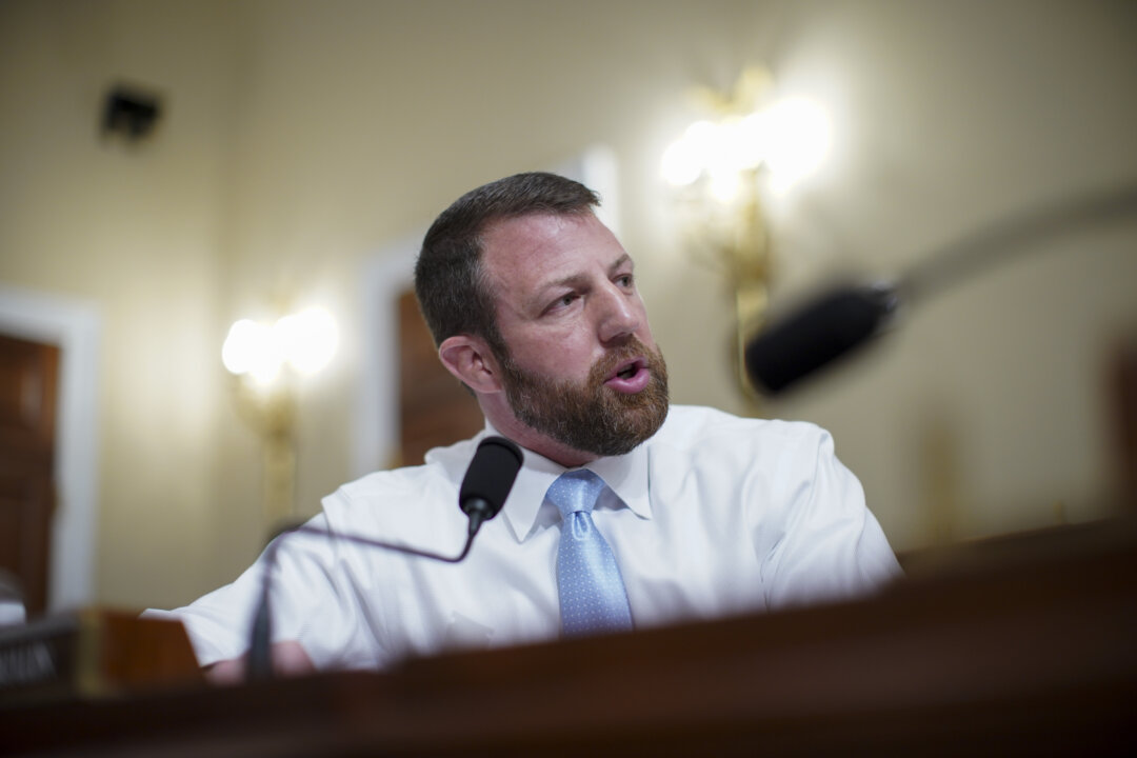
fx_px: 1579
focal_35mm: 50
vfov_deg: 27.0
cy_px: 379
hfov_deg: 39.6
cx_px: 568
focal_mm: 50
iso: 800
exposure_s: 1/250
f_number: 1.4
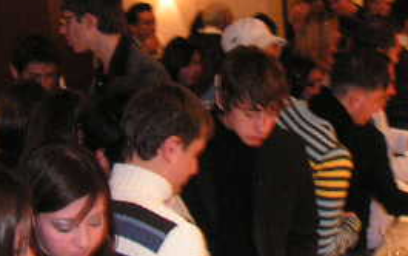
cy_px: 37
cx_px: 362
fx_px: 1024
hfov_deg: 22.1
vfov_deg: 14.1
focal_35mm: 92
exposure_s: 1/50
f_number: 3.2
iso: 200
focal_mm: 6
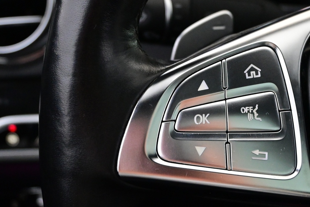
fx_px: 584
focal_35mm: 68
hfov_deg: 29.7
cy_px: 105
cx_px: 182
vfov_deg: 20.1
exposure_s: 1/50
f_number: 4.8
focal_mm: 29
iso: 4500
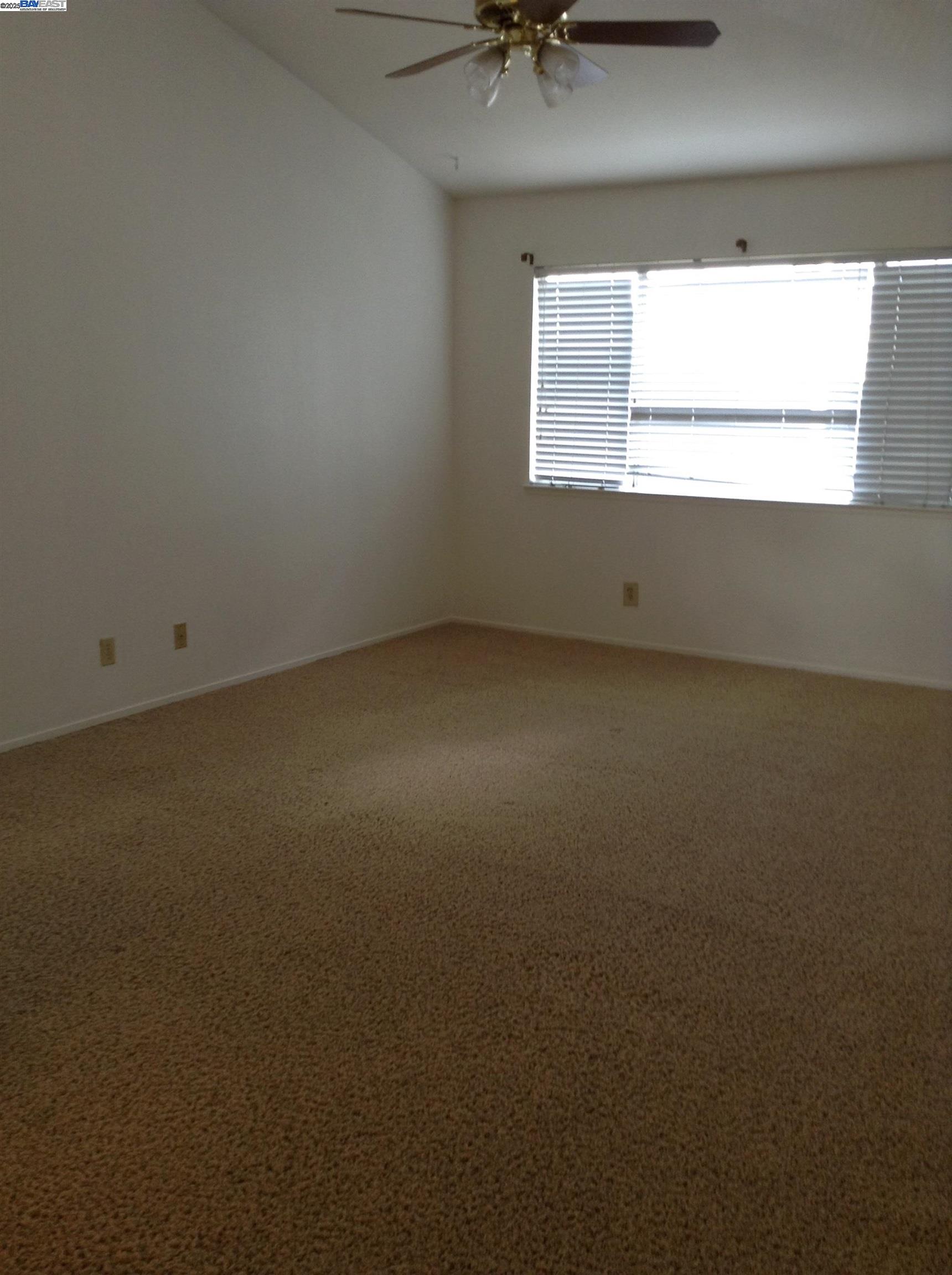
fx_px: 1214
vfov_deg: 55.4
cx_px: 476
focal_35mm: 33
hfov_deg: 42.8
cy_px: 638
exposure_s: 1/24
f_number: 2.4
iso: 50
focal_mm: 3.3
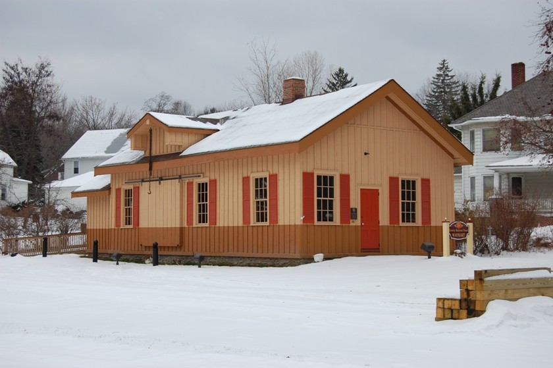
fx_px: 921
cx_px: 276
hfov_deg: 33.4
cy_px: 184
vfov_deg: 22.6
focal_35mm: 60
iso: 200
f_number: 8
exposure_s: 1/320
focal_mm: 40
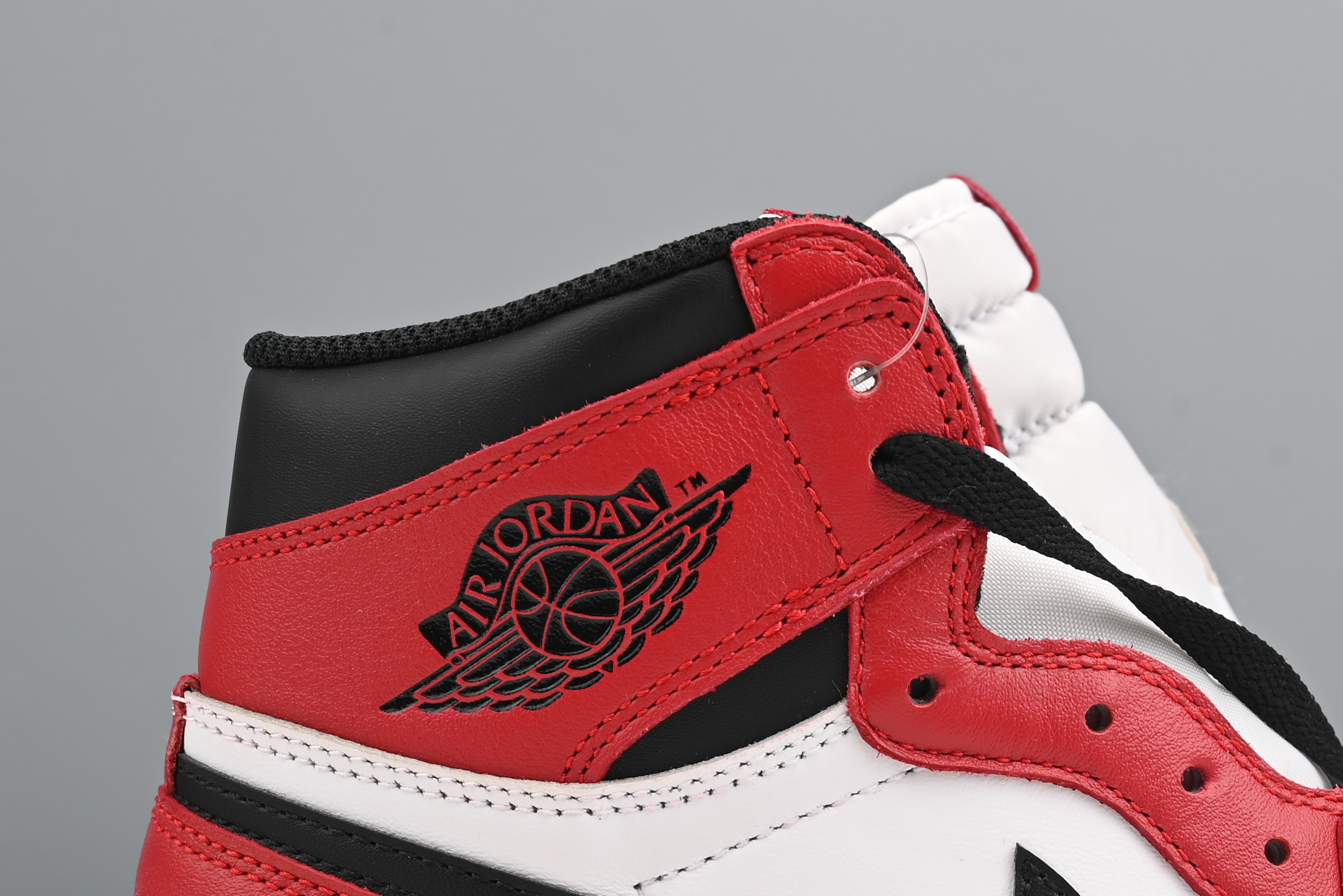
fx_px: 3433
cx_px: 1069
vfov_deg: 14.7
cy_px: 866
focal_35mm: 92
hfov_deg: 21.9
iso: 100
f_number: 11
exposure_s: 1/200
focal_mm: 42
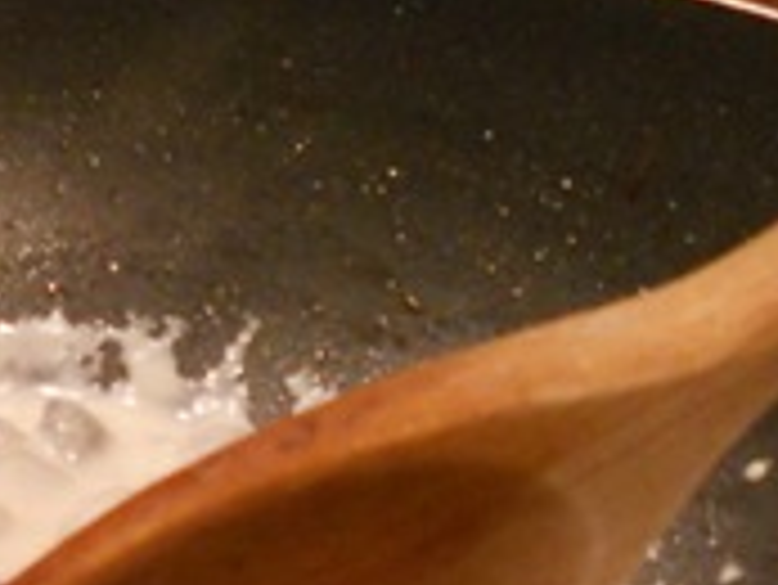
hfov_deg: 19.1
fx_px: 2249
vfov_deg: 14.0
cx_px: -9
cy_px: 850
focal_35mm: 100
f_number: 3.2
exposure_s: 1/25
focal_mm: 4.9
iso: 400
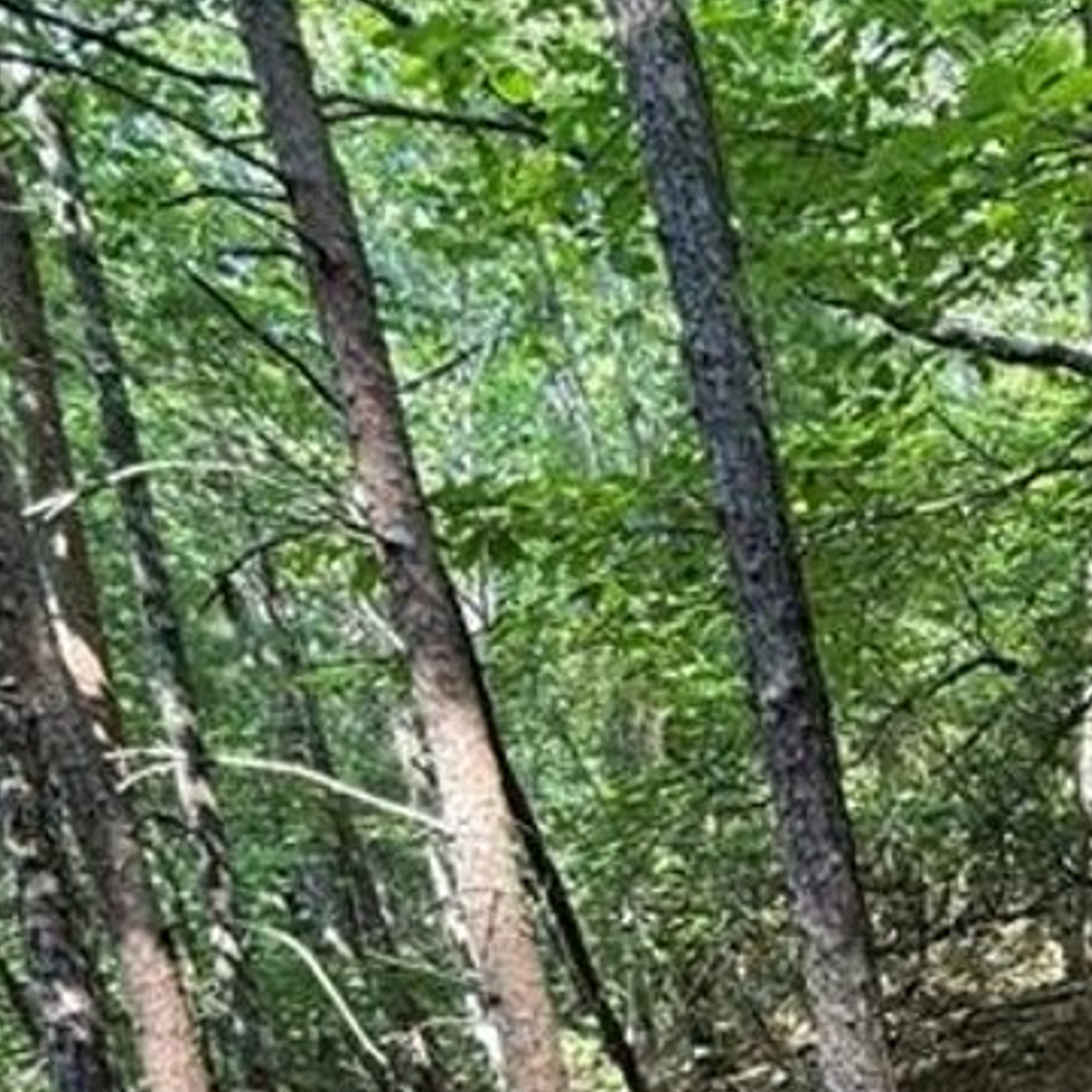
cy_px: 1209
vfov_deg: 36.2
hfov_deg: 35.2
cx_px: 1266
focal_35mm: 39
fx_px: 1392
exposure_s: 1/99
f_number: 2.2
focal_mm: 2.22
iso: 250
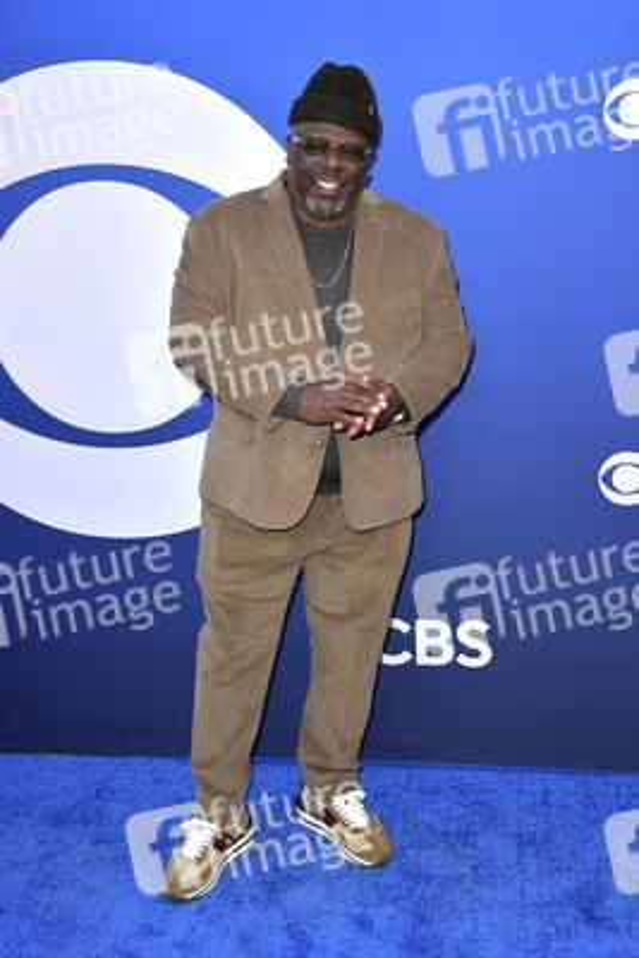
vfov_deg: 46.4
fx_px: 1117
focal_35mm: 42
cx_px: 320
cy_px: 479
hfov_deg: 31.9
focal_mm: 42
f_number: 6.3
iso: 320
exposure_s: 1/250
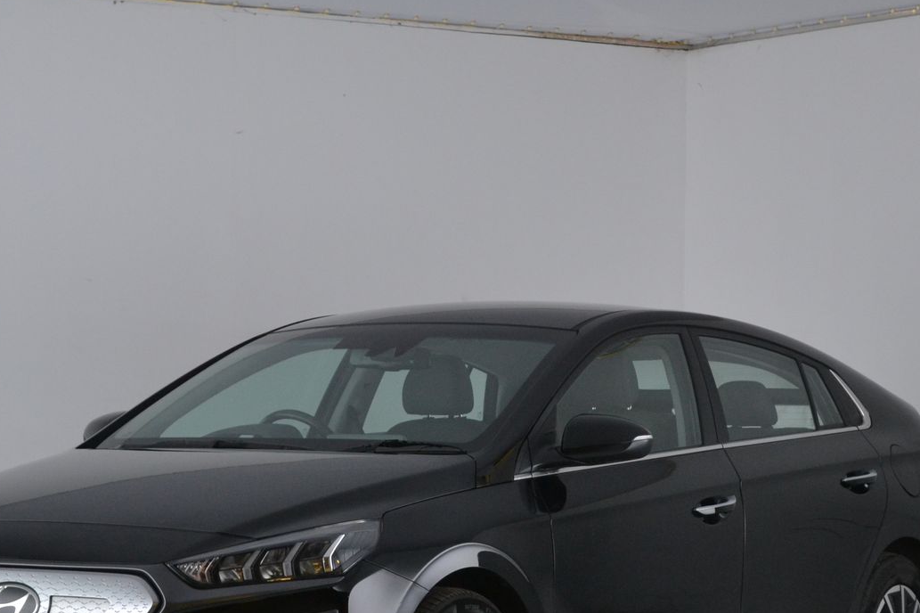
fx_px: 3040
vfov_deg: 11.5
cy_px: 470
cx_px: 414
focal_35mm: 119
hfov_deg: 17.2
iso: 640
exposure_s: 1/60
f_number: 5.3
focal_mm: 40
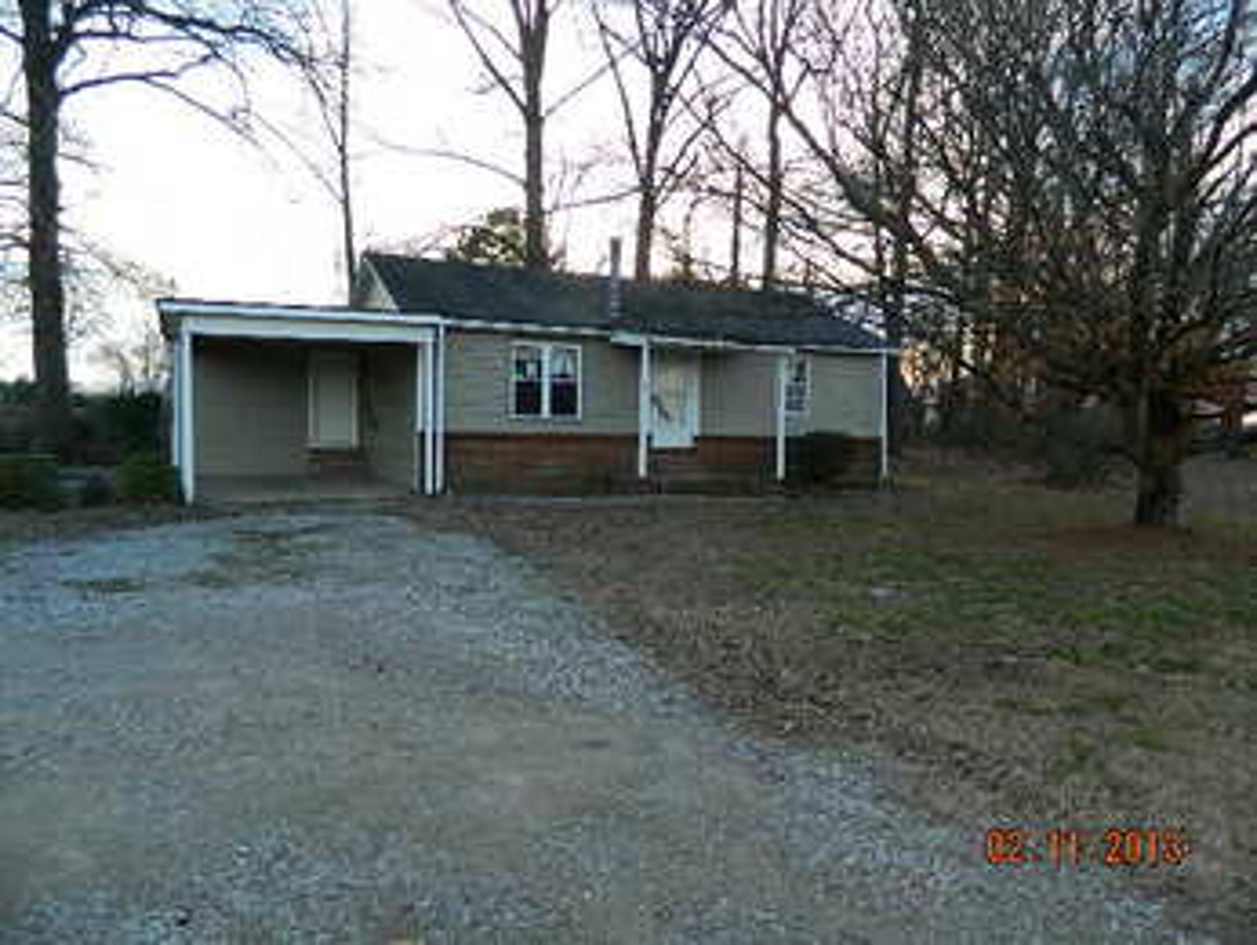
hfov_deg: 69.4
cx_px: 628
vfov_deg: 54.9
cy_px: 472
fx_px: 908
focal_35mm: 25
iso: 80
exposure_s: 1/100
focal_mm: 4.5
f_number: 3.1
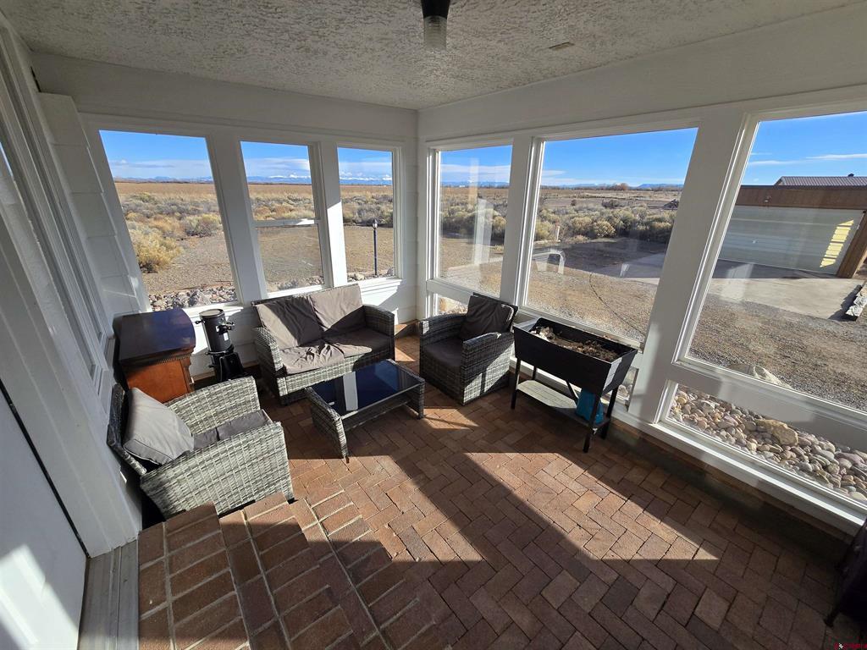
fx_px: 326
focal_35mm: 13
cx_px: 434
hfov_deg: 106.2
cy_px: 325
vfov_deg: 89.9
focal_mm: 2.2
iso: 50
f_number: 2.2
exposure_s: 1/1307
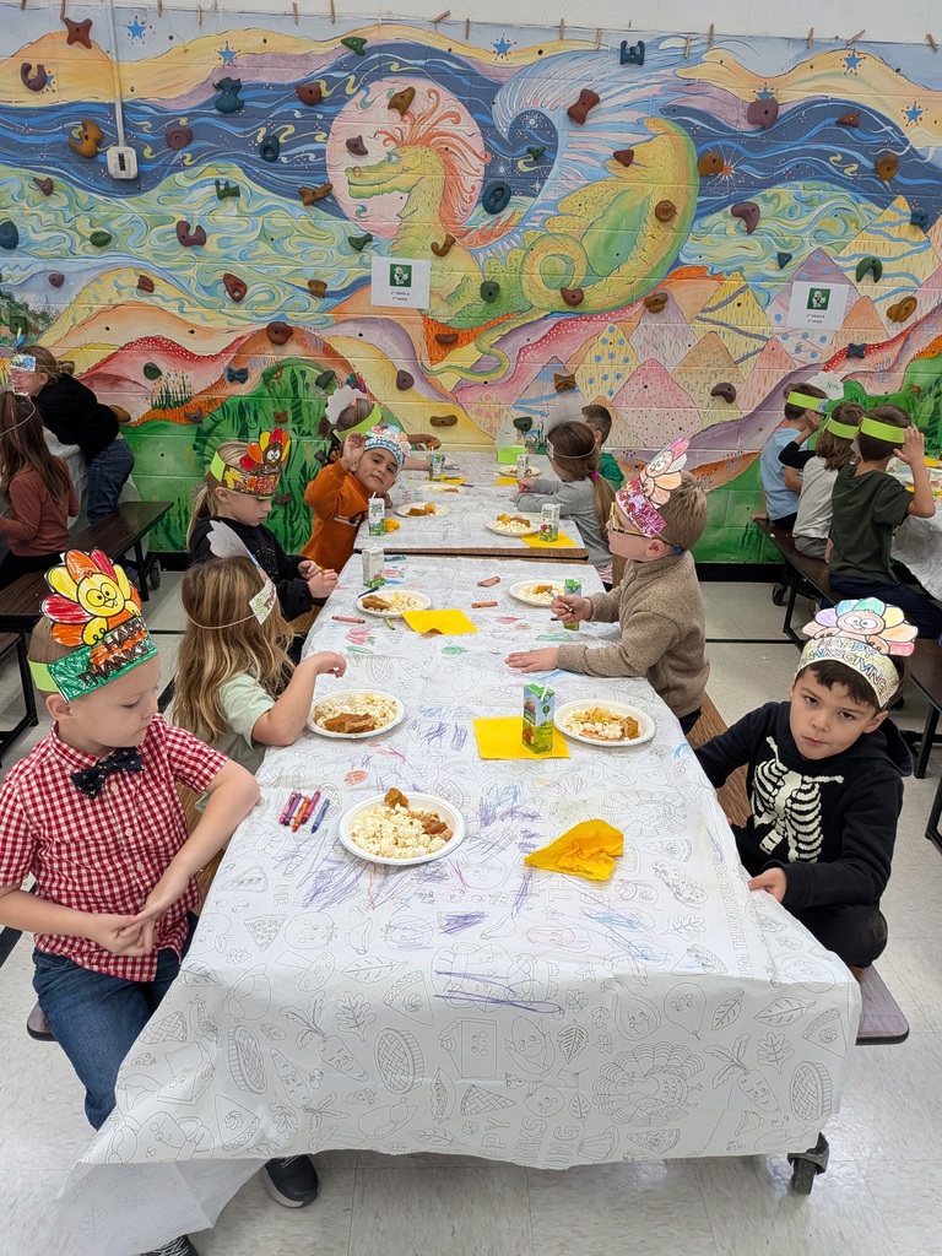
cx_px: 471
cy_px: 628
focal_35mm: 24
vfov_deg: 71.6
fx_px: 871
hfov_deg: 56.8
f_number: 1.7
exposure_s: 1/120
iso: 239
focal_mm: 4.53
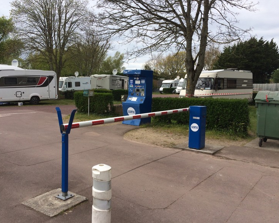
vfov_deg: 47.1
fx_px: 256
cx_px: 130
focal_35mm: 31
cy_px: 111
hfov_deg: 57.1
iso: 32
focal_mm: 4.15
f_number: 2.2
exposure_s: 1/954
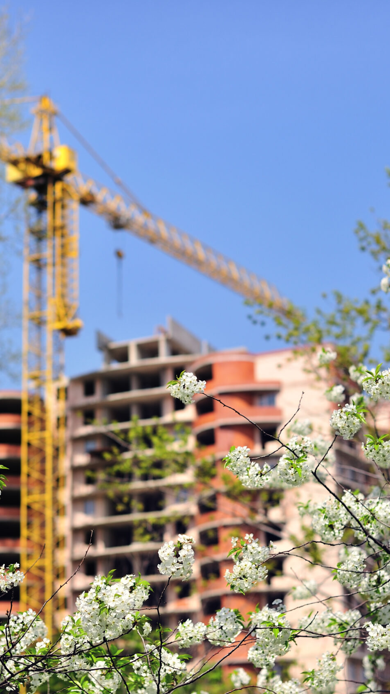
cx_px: 144
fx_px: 1452
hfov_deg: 15.3
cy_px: 347
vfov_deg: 26.8
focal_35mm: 79
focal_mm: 50
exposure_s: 1/4000
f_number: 2.8
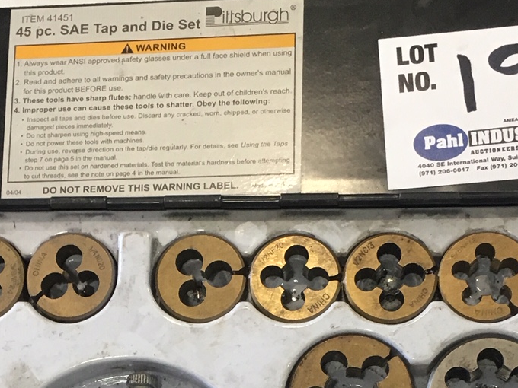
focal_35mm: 86
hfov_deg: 22.7
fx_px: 1287
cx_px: 182
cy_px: 486
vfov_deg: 16.4
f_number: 2.2
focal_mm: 4.15
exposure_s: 1/30
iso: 80
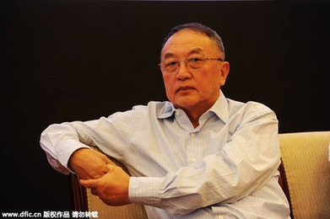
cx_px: 165
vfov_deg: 9.1
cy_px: 110
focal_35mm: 150
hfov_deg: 13.7
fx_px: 1374
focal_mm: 150
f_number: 2.8
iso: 360
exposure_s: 1/50
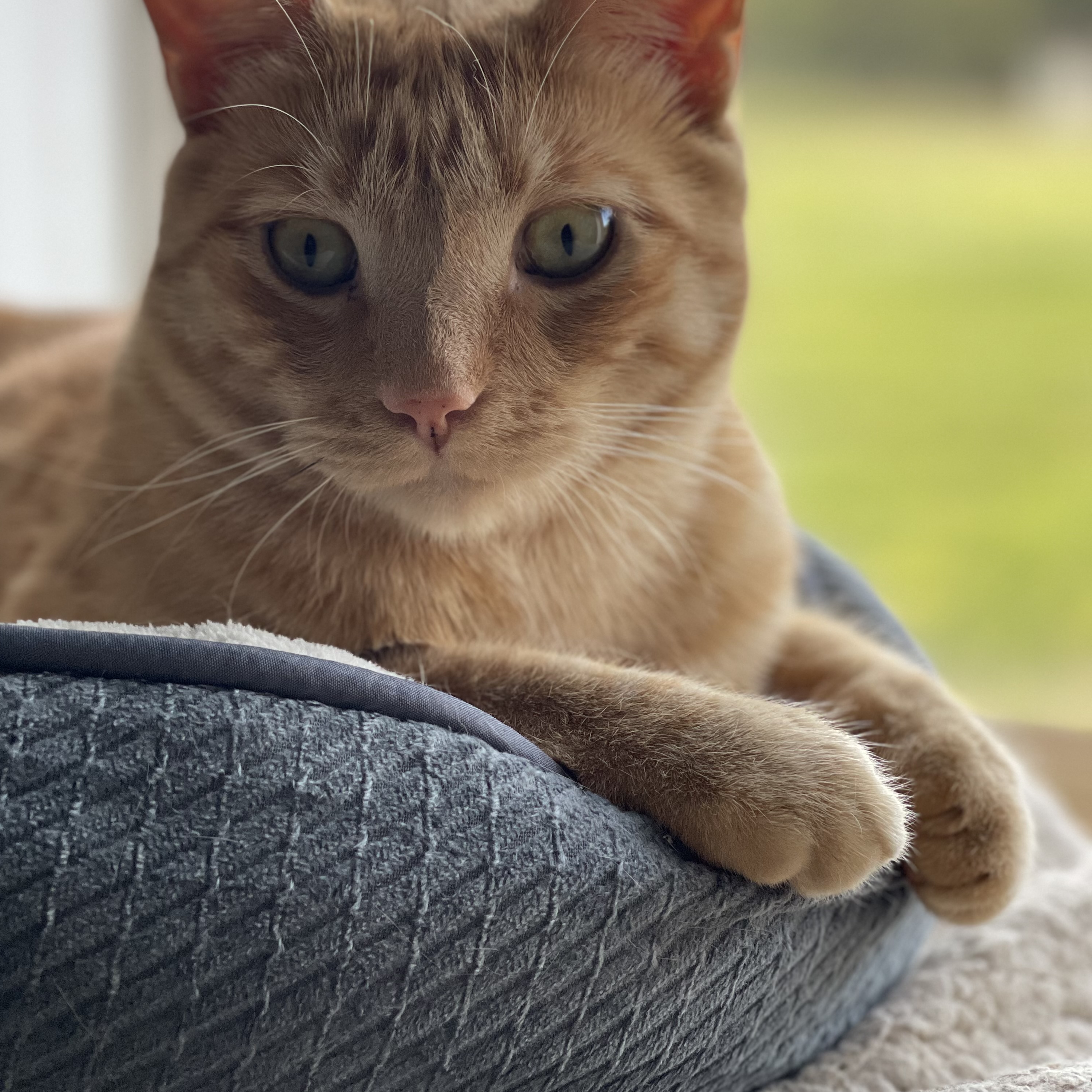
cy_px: 532
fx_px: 2712
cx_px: 548
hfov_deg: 22.8
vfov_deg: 22.8
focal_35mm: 76
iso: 200
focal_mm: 7.5
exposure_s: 1/121
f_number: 2.2
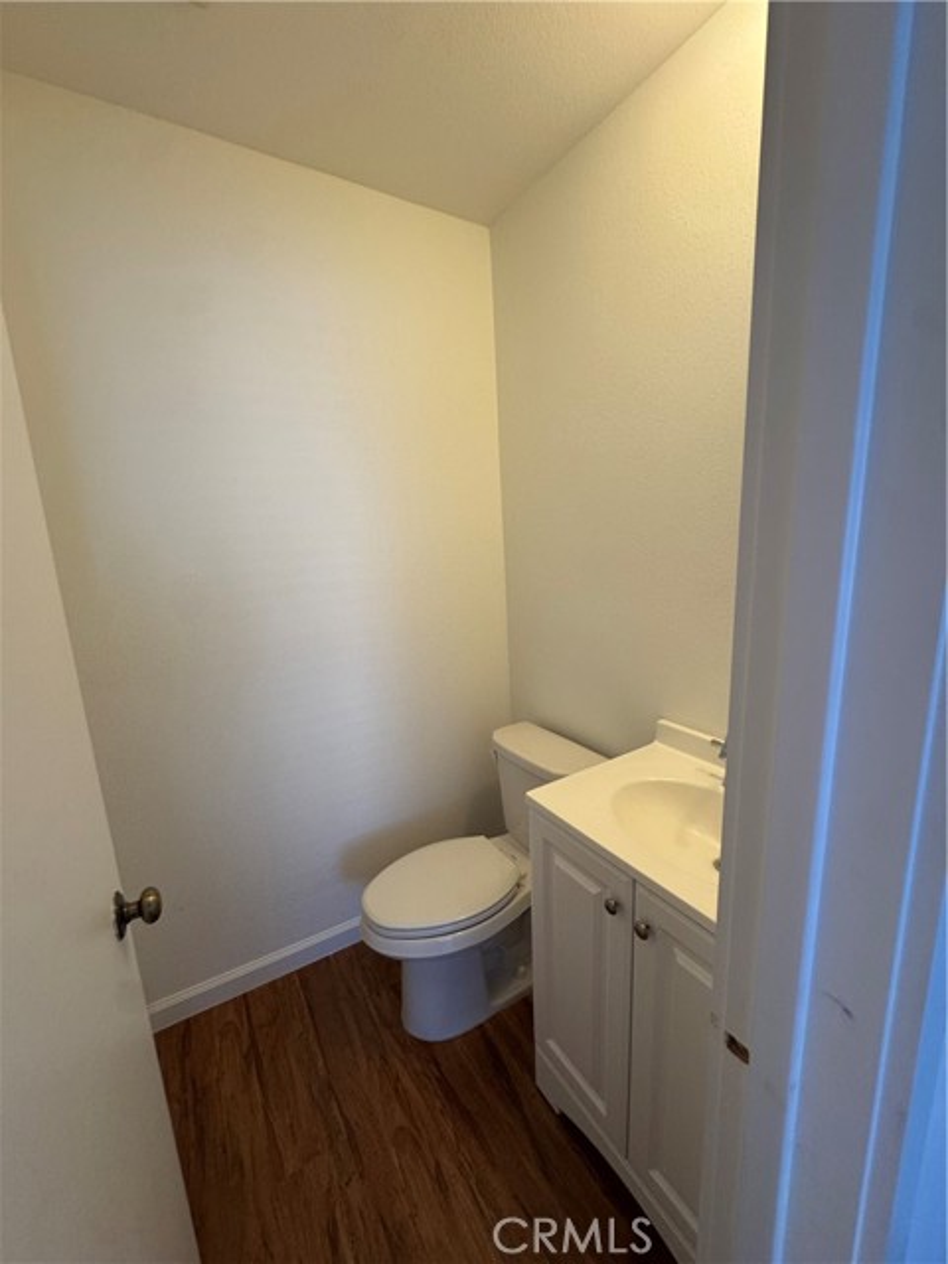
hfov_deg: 85.7
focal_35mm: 14
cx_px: 474
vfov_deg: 102.1
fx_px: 511
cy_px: 632
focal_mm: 2.22
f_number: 2.2
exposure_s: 1/60
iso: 200
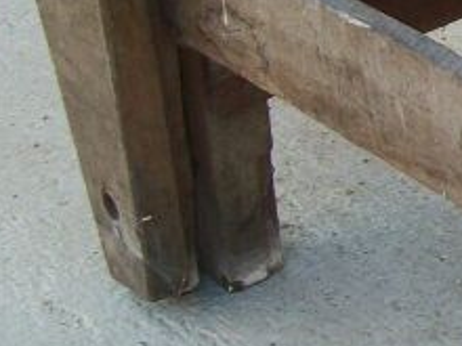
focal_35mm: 186
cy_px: 27
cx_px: 1023
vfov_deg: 8.0
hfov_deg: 9.7
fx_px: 2482
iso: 80
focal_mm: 5.7
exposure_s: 1/125
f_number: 2.9
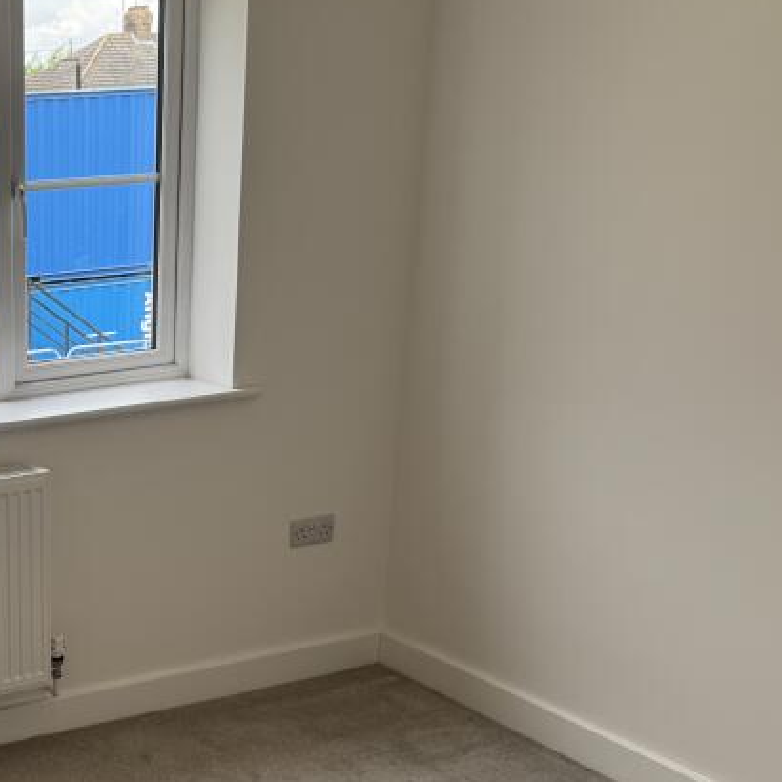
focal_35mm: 53
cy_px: 557
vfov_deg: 31.8
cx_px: -84
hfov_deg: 29.0
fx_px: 1355
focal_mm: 6.76
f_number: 1.78
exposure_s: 1/402
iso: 80
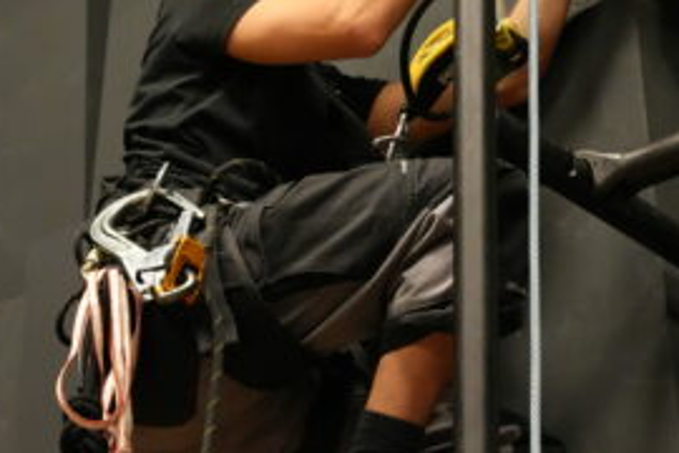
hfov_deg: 16.8
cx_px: 435
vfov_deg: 11.2
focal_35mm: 122
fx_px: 2292
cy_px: 98
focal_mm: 54.7
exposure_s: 1/160
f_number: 4
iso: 10000
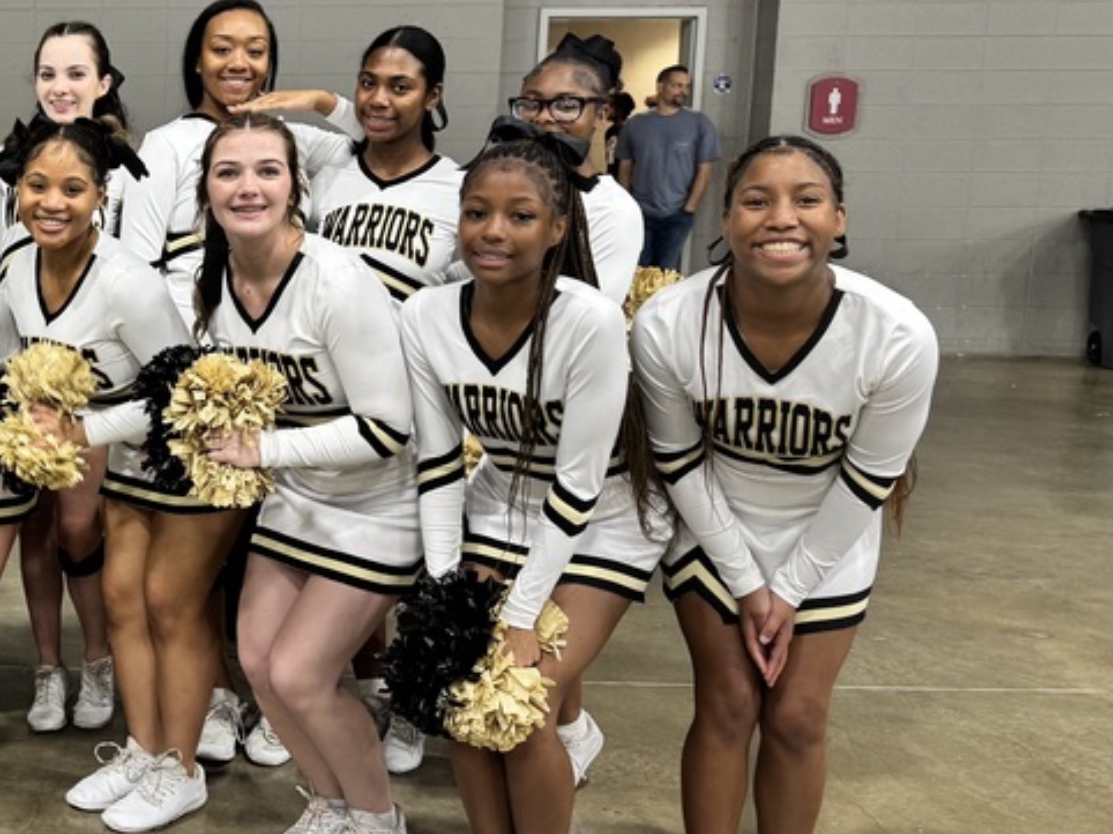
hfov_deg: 33.7
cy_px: 390
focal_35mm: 51
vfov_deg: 28.5
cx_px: -46
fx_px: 1639
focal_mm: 6.76
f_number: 1.78
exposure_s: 1/60
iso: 125
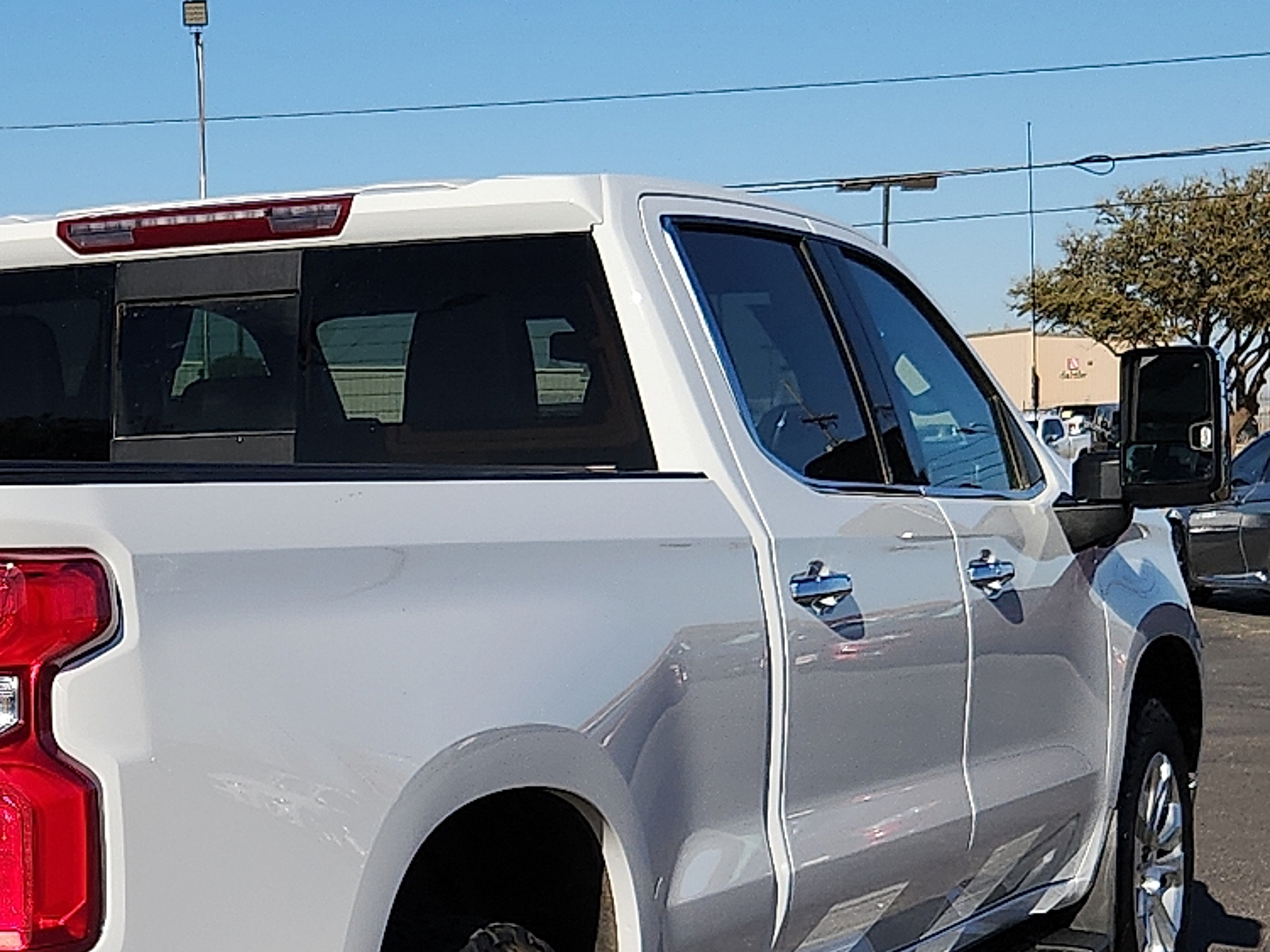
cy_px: 756
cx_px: 15
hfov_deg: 35.4
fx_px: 1797
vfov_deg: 29.0
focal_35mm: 49
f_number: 1.8
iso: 50
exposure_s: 1/3333
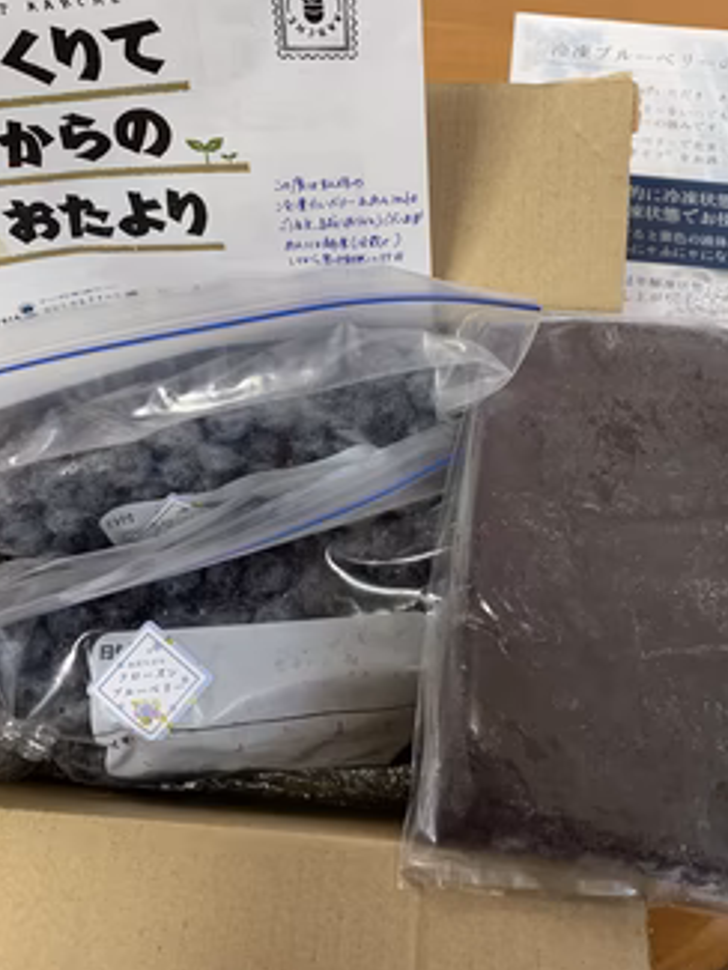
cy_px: 400
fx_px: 897
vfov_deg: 56.5
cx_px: 364
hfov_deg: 44.2
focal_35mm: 32
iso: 100
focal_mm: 4.25
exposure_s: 1/60
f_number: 1.8
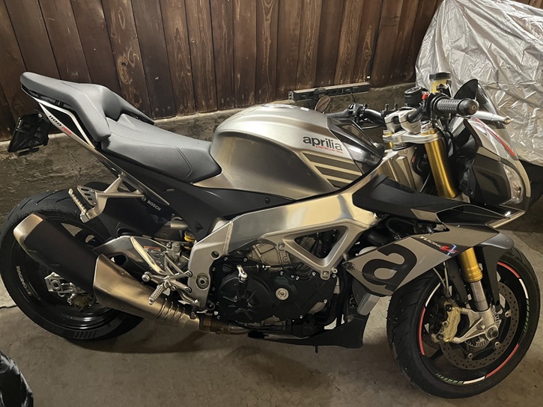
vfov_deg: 53.1
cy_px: 204
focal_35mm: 26
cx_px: 272
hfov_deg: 67.3
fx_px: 408
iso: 500
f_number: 1.6
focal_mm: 5.1
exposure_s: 1/50
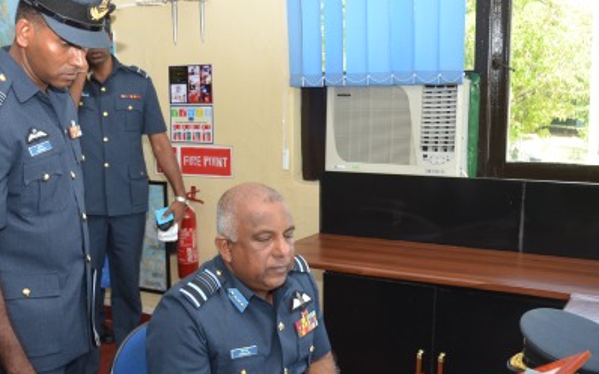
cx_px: 208
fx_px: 751
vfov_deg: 27.9
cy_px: 226
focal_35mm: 46
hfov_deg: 43.0
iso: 400
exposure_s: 1/160
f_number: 4.5
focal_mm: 20
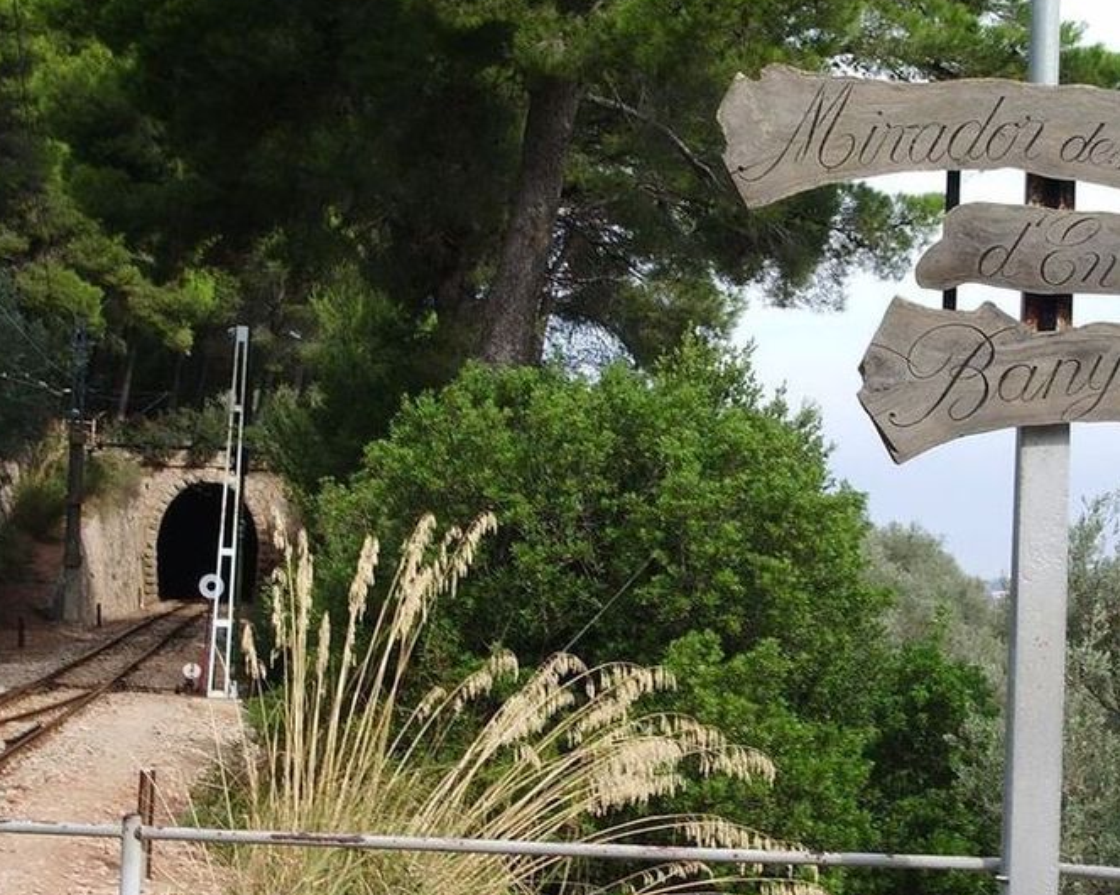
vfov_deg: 18.3
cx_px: 674
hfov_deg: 22.7
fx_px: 2784
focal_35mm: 84
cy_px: 476
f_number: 5.6
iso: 50
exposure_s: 1/125
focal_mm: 10.2
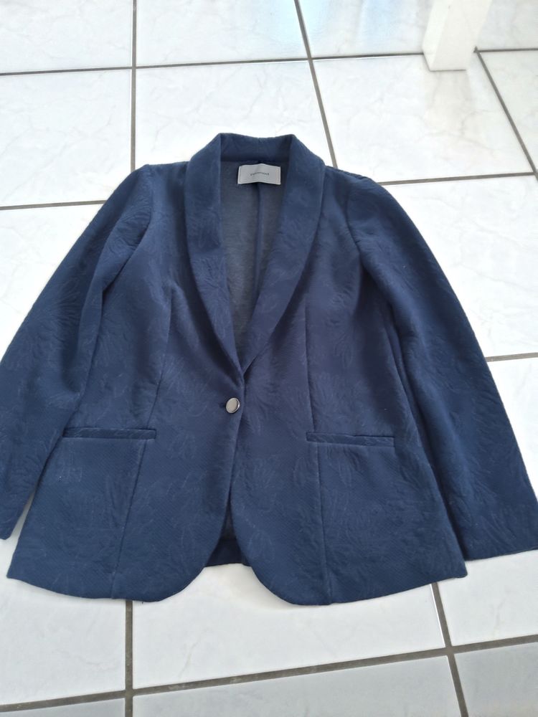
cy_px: 358
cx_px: 269
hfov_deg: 53.1
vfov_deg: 67.3
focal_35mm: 26
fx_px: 539
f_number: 2
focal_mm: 3.08
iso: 64
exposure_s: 1/100
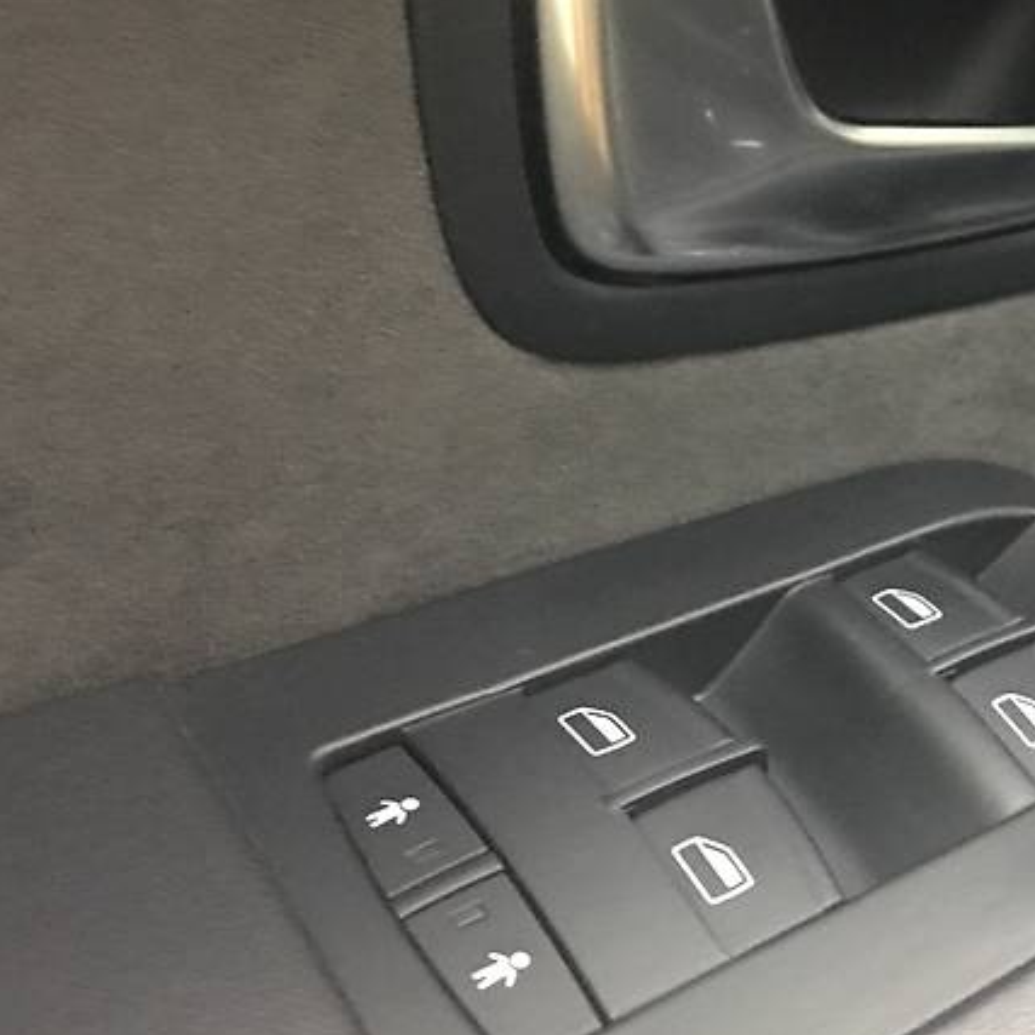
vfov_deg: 35.3
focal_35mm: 48
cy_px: 436
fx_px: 1624
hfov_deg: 34.2
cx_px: 846
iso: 160
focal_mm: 4.2
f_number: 2.2
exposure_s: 1/8
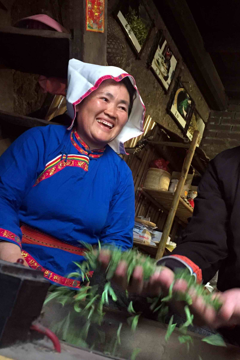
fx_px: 410
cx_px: 156
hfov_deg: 32.4
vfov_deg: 47.4
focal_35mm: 41
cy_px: 183
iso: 250
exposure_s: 1/25
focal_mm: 4.15
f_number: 2.2
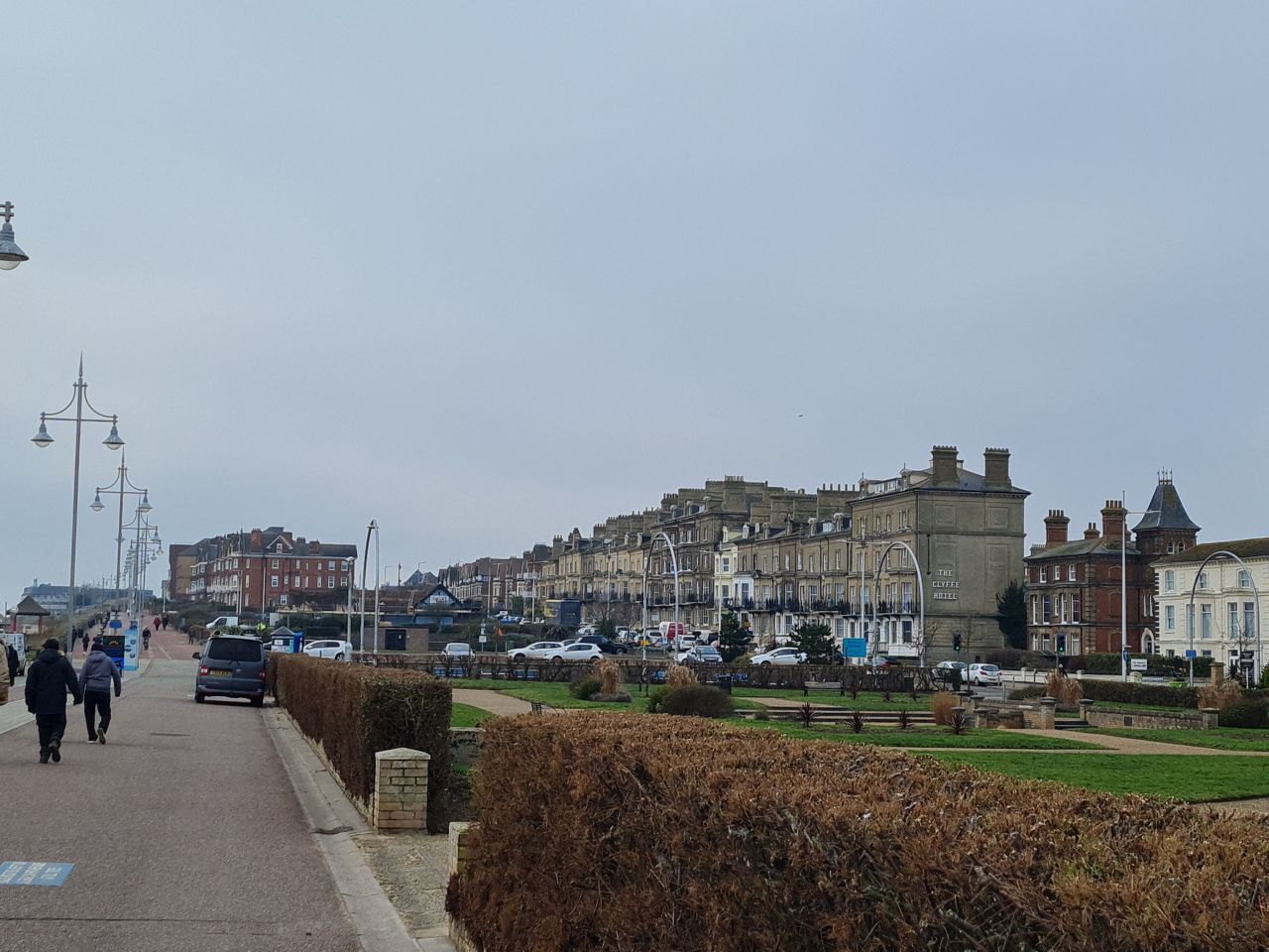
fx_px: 953
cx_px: 634
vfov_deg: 53.1
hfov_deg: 67.3
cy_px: 476
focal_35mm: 26
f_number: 1.8
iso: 50
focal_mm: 5.4
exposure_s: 1/1170
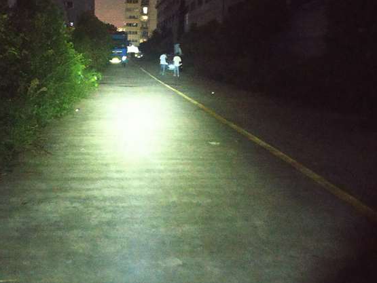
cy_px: 75
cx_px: 128
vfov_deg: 24.6
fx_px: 643
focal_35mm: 59
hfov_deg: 32.4
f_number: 2
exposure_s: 1/12
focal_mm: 4.5
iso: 9746
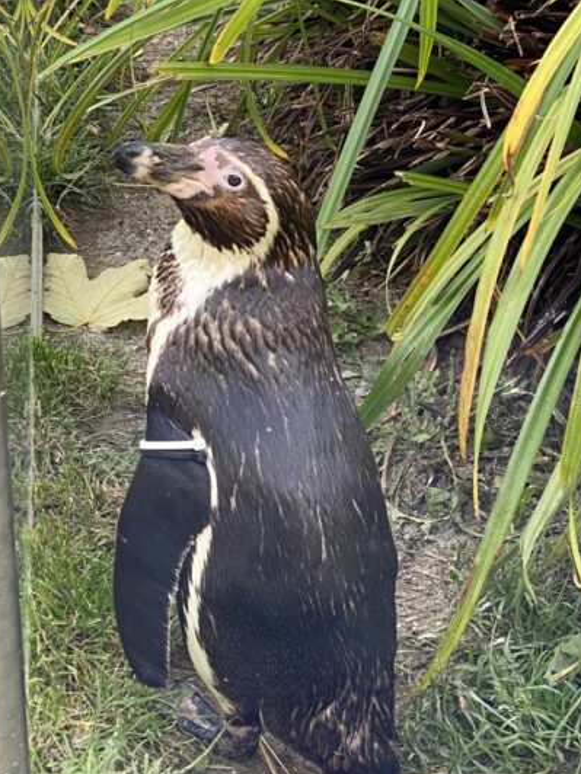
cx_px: 287
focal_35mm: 100
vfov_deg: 19.6
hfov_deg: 14.8
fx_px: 2238
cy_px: 324
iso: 20
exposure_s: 1/127
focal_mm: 6
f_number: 2
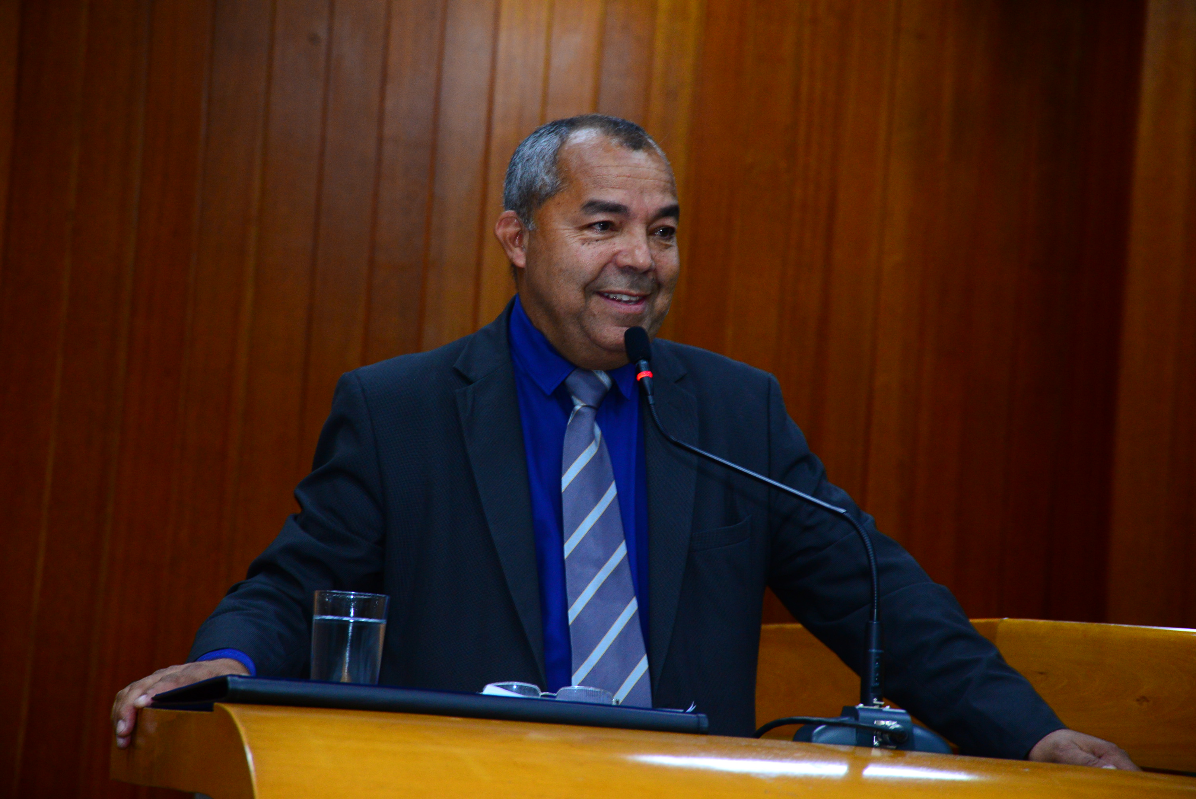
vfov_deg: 11.4
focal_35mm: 120
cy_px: 400
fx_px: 3988
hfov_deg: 17.1
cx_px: 598
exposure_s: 1/60
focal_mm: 120
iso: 2500
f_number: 5.6
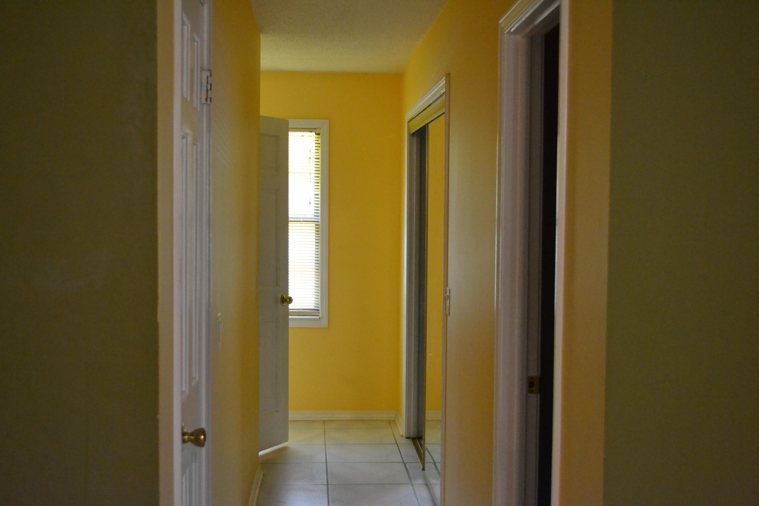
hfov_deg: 43.6
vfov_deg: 29.9
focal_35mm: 45
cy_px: 253
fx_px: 949
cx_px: 380
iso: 3200
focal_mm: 30
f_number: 4.5
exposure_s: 1/125
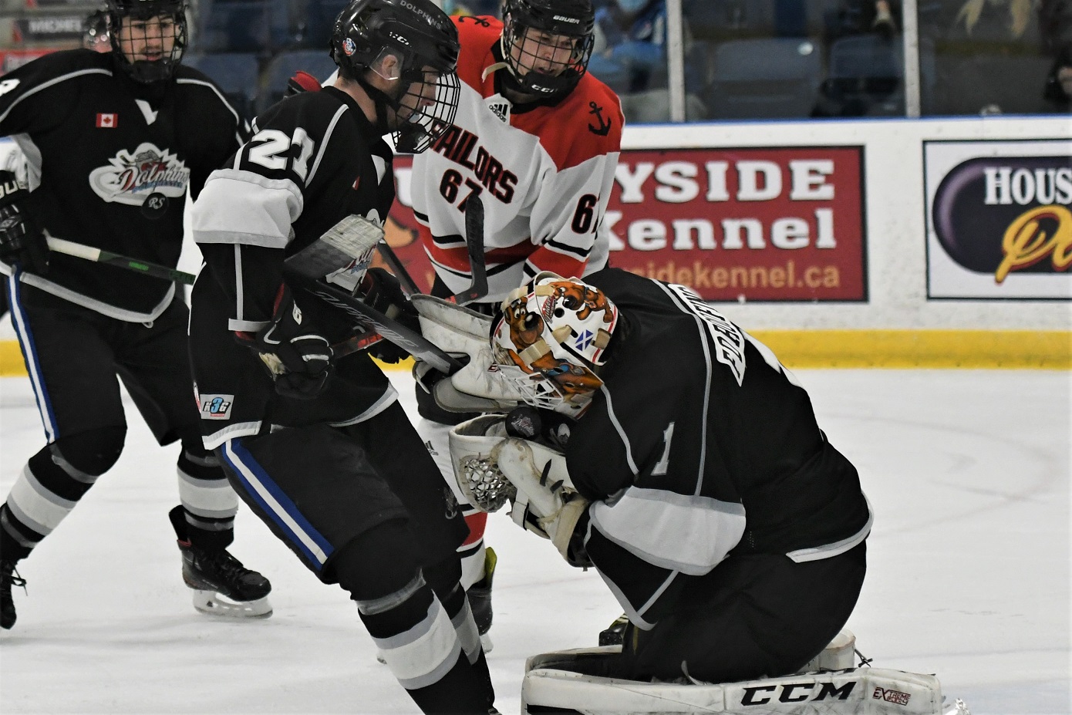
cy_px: 358
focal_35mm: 105
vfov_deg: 13.0
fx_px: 3127
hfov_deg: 19.5
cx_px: 536
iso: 2800
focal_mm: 70
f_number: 2.8
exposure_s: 1/1000
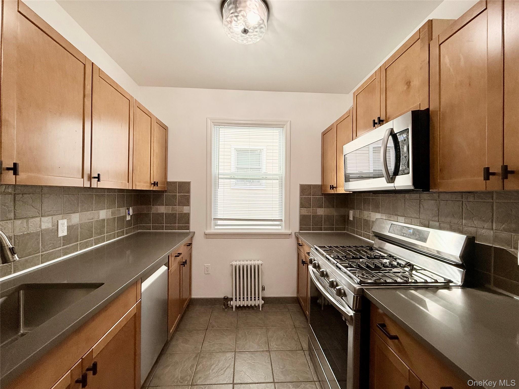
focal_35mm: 14
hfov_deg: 102.1
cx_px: 260
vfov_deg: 85.7
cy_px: 194
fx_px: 210
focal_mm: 2.22
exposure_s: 1/120
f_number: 2.2
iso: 80
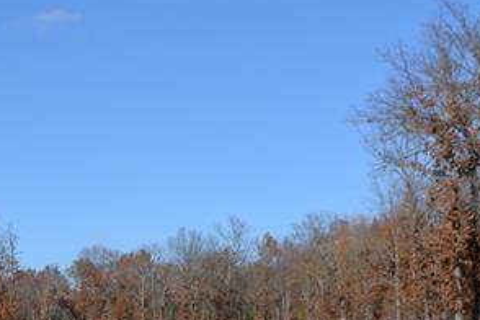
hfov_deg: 21.1
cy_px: 233
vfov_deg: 14.5
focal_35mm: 94
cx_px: 33
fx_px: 1253
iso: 100
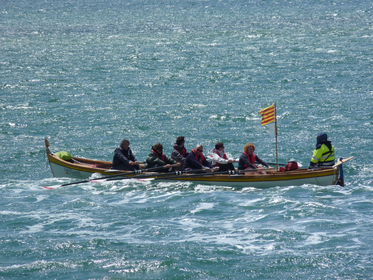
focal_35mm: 444
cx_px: 186
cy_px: 140
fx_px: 4784
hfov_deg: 4.5
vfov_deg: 3.3
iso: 160
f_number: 6.3
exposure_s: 1/800
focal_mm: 78.9
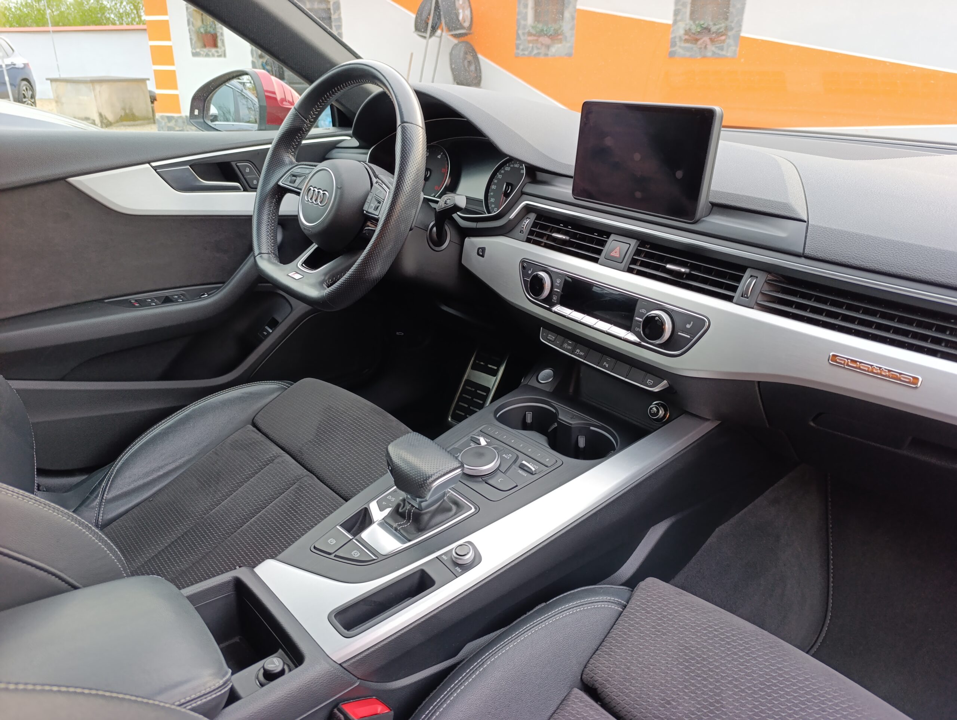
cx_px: 478
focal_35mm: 23
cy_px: 360
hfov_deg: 73.8
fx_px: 637
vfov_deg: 59.0
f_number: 1.6
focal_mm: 6.14
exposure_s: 1/100
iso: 640
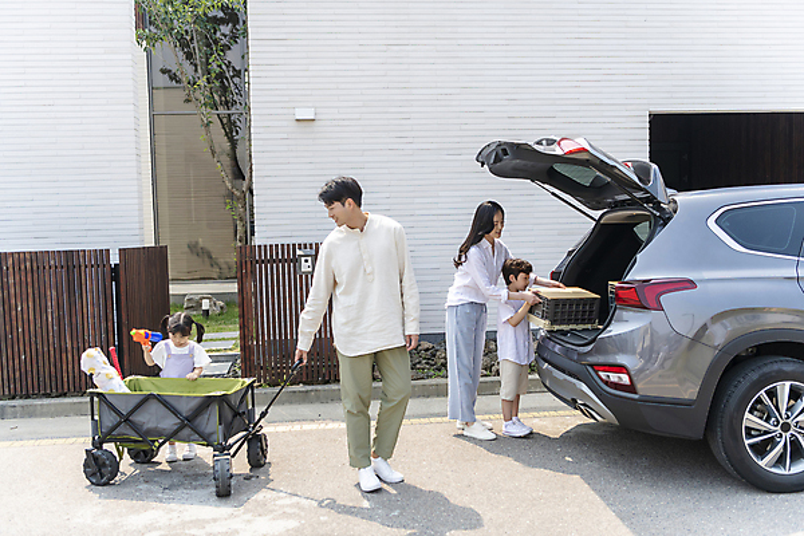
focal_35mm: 34
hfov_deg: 55.8
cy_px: 268
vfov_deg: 38.9
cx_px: 402
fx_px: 759
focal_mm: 34
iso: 160
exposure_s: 1/2000
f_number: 2.8
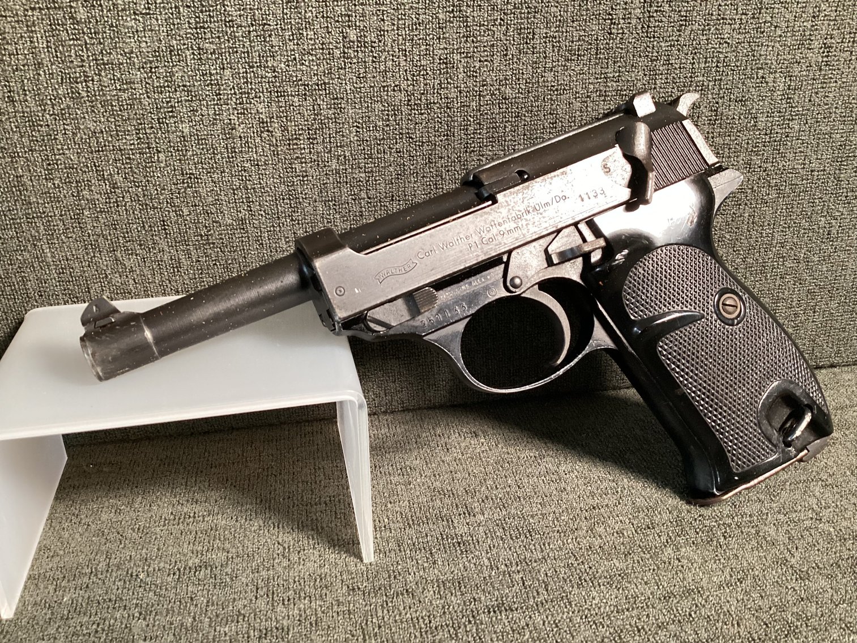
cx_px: 428
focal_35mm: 31
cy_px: 322
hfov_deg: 58.3
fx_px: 768
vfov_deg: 45.4
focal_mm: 3.3
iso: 320
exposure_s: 1/60
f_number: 2.4
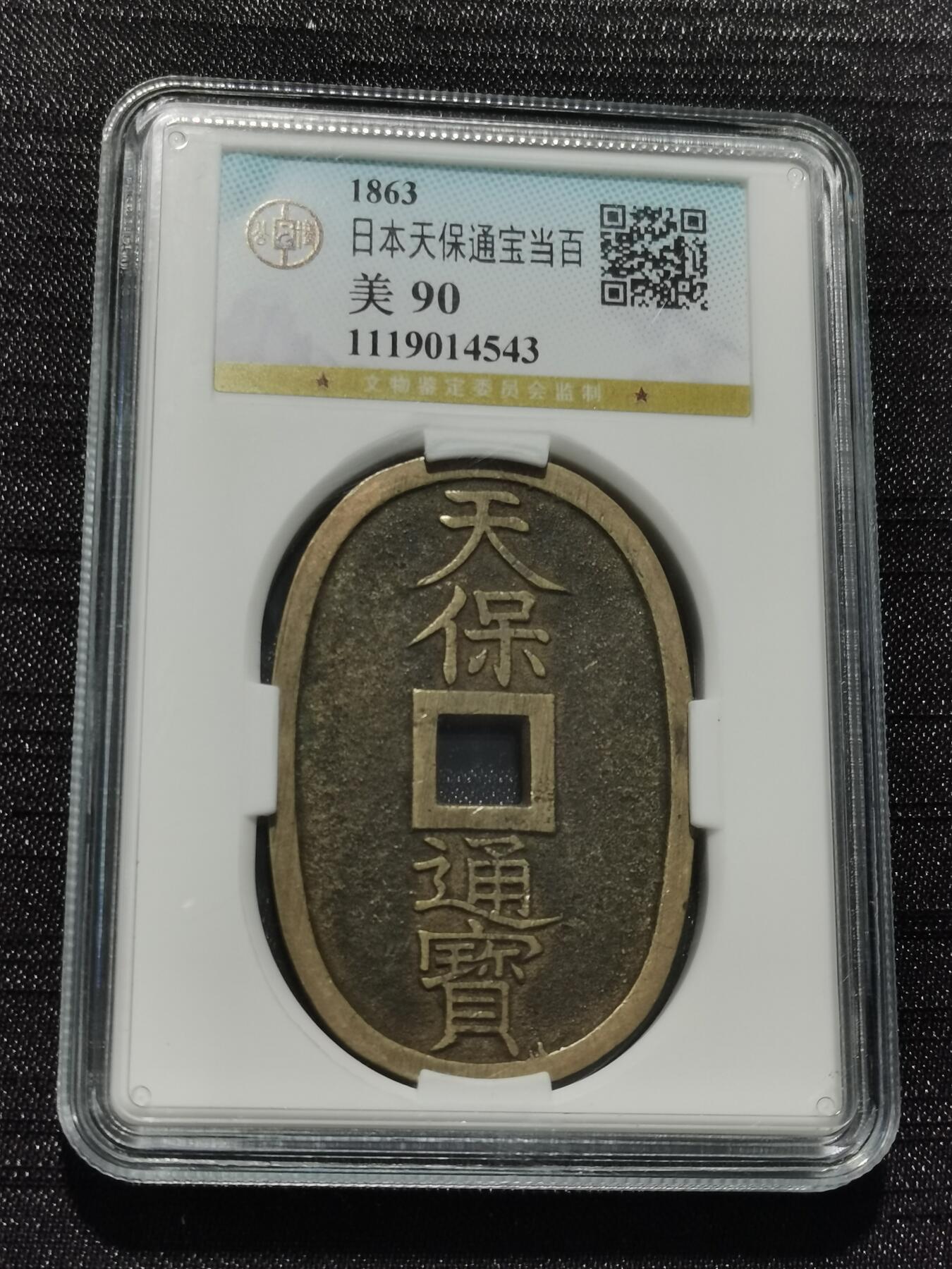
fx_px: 2457
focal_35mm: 67
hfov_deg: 21.9
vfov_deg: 29.0
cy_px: 634
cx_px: 476
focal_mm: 5.58
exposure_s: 1/100
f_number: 1.8
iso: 80
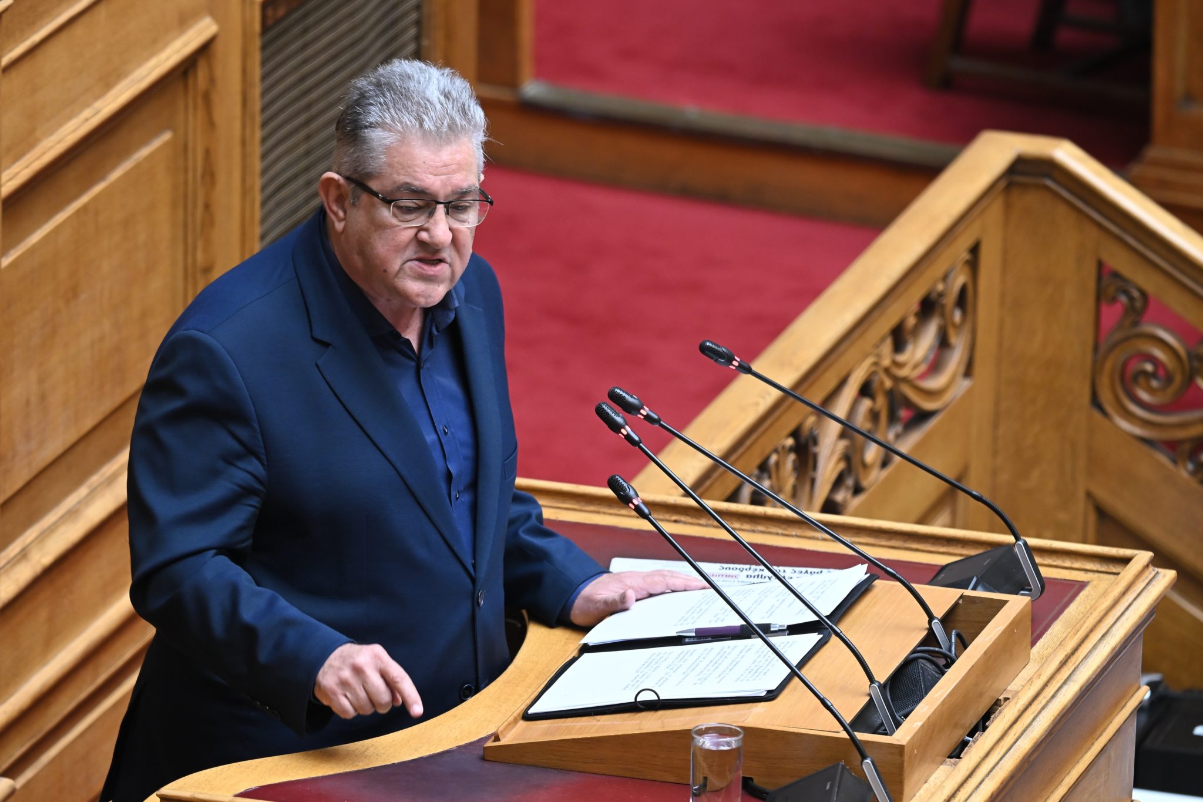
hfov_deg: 5.9
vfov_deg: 3.9
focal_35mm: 350
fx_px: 11694
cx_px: 602
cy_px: 401
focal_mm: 350
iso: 2500
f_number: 6
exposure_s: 1/125
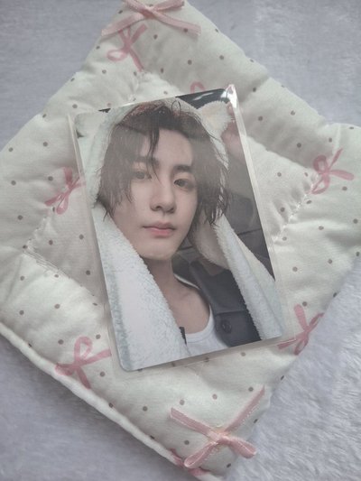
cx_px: 180
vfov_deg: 69.4
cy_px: 240
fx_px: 347
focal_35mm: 25
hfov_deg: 54.9
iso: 200
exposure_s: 1/60
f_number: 1.8
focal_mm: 4.69
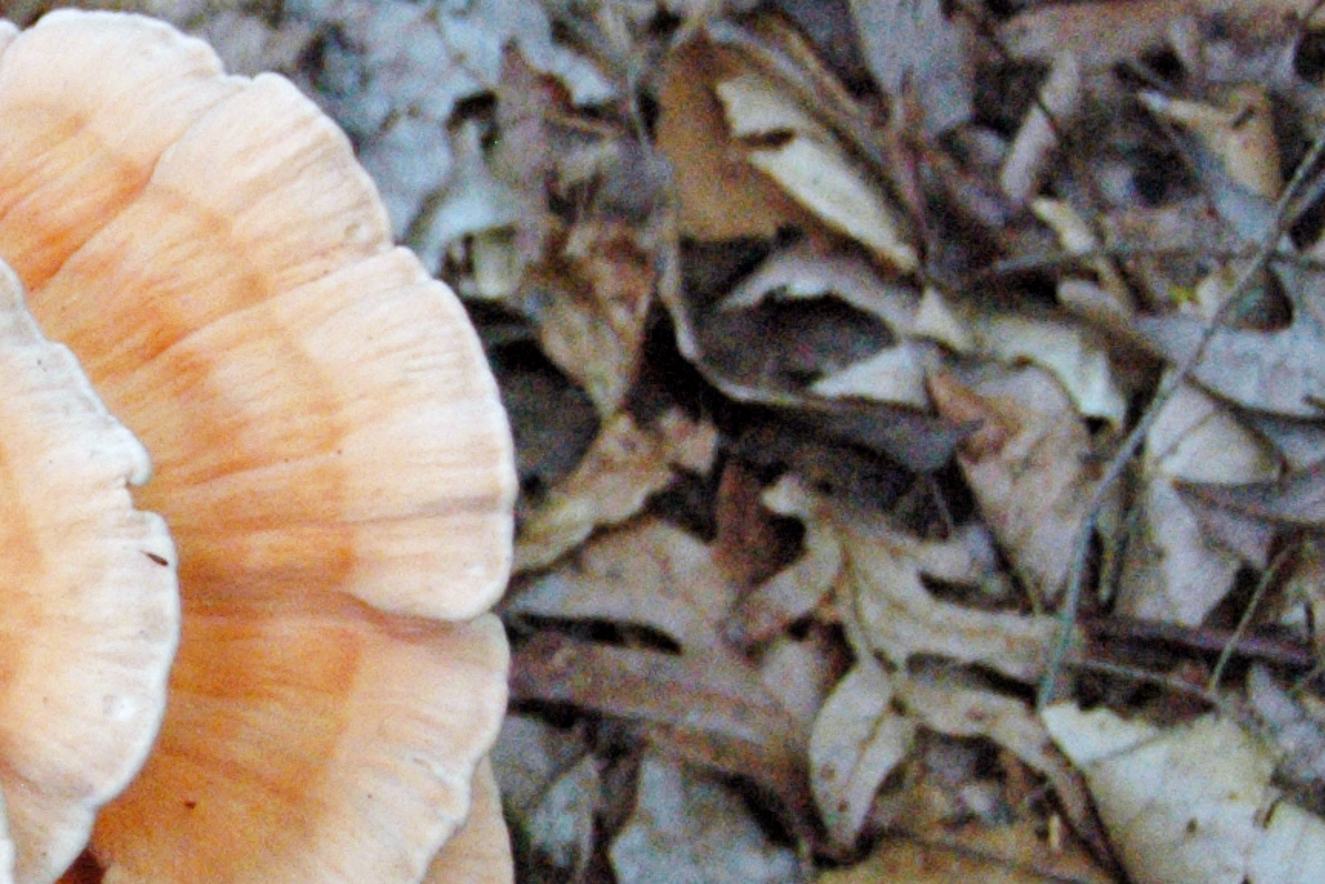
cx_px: -603
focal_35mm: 230
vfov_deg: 6.0
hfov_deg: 8.8
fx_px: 8466
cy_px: 746
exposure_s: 1/25
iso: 1600
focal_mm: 44
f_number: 4.5
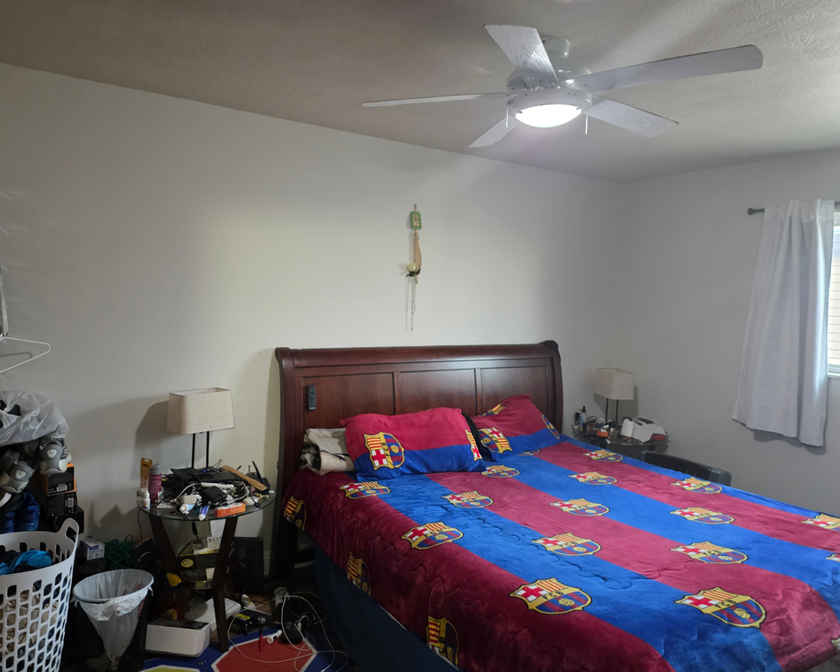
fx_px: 622
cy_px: 334
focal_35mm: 25
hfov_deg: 68.1
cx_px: 398
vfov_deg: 56.8
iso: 640
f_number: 1.7
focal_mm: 6.25
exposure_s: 1/120
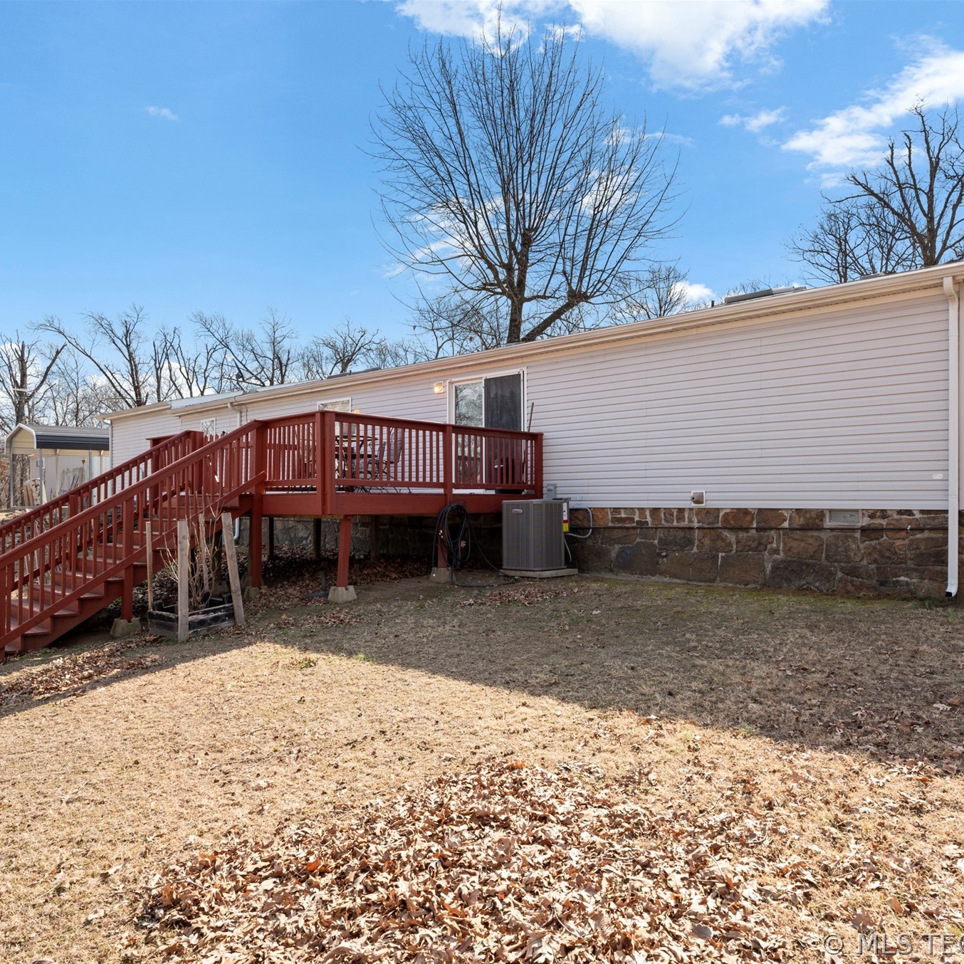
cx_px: 533
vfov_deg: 65.8
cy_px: 482
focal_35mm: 24
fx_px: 745
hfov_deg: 65.6
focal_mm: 18.5
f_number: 8
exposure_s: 1/100
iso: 160
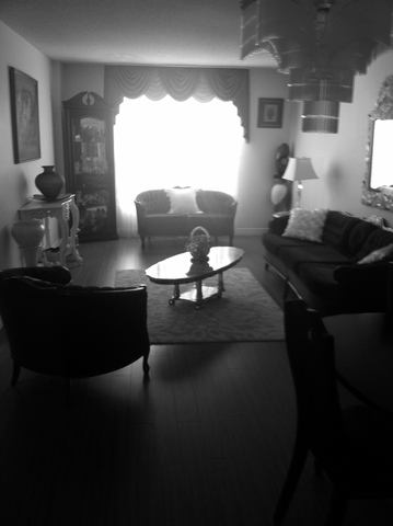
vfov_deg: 52.7
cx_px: 196
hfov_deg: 40.6
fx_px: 531
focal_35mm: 35
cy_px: 263
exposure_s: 1/15
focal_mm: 3.85
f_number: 2.8
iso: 100
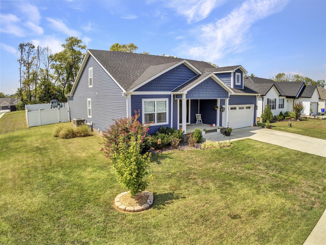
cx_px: 163
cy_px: 122
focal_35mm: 23
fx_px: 217
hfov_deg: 73.9
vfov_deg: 58.9
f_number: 2.4
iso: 122
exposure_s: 1/1900
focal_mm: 4
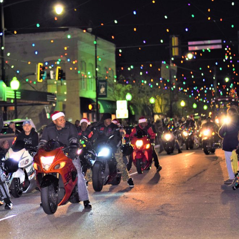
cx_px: 58
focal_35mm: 99
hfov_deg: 17.5
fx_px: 773
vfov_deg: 17.6
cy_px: 119
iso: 100
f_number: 1.8
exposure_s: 1/60
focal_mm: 50
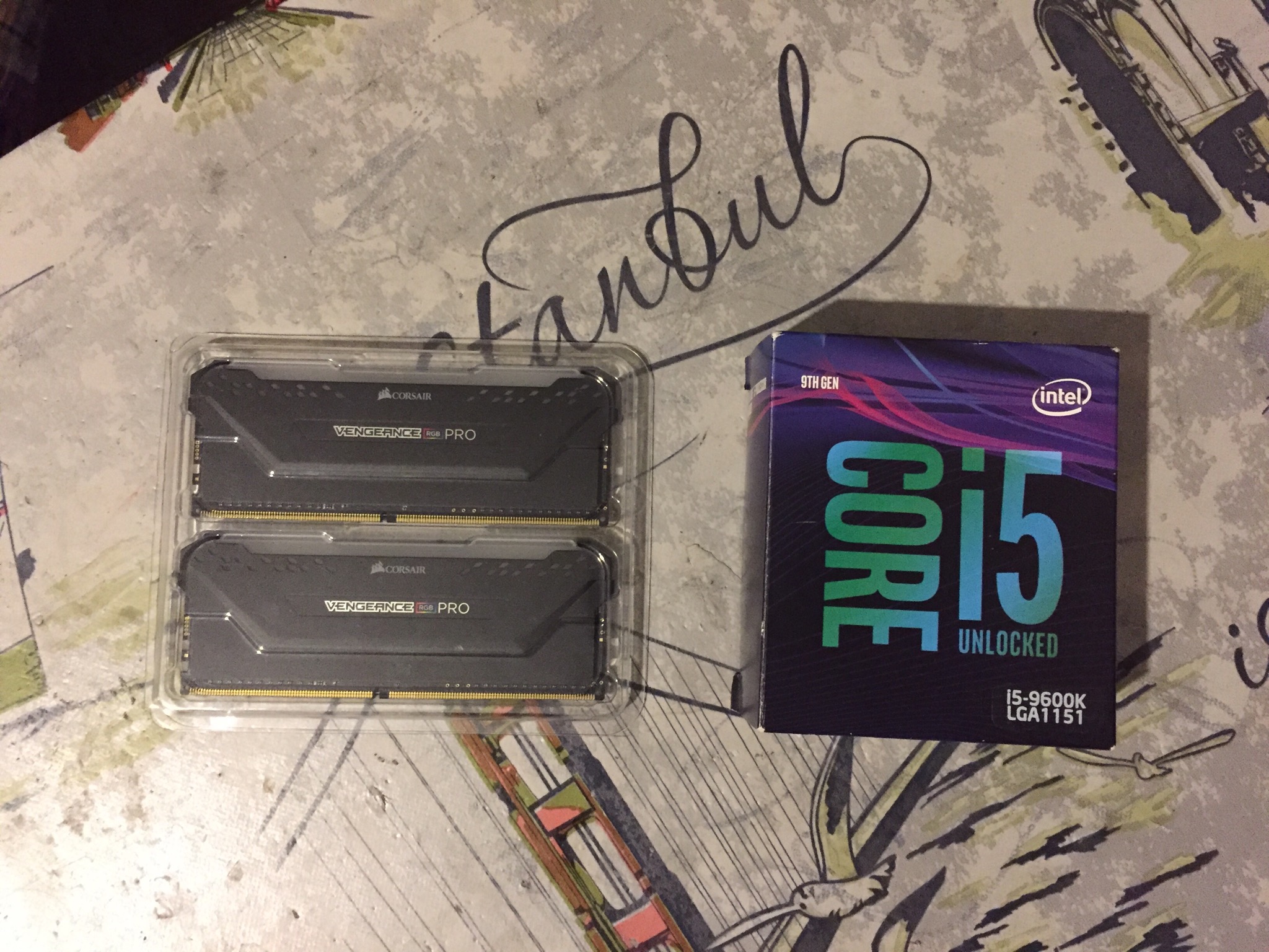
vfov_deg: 48.2
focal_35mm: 29
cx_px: 634
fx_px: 1063
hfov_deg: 61.7
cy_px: 476
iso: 400
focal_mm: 4.15
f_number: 2.2
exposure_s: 1/17
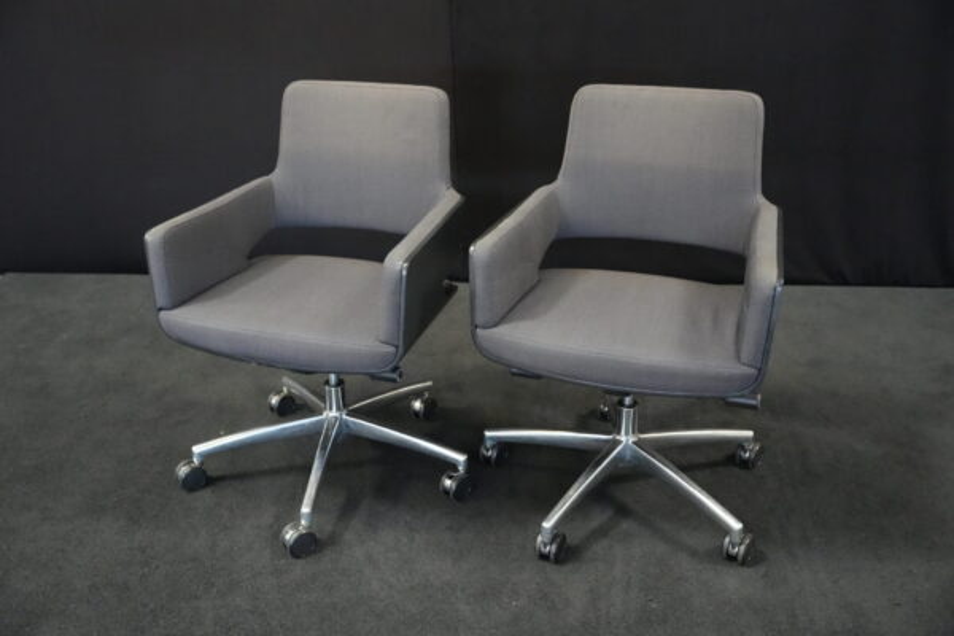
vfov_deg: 38.9
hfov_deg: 55.8
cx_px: 477
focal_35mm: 34
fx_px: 901
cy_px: 318
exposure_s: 1/125
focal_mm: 34
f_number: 4
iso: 12800
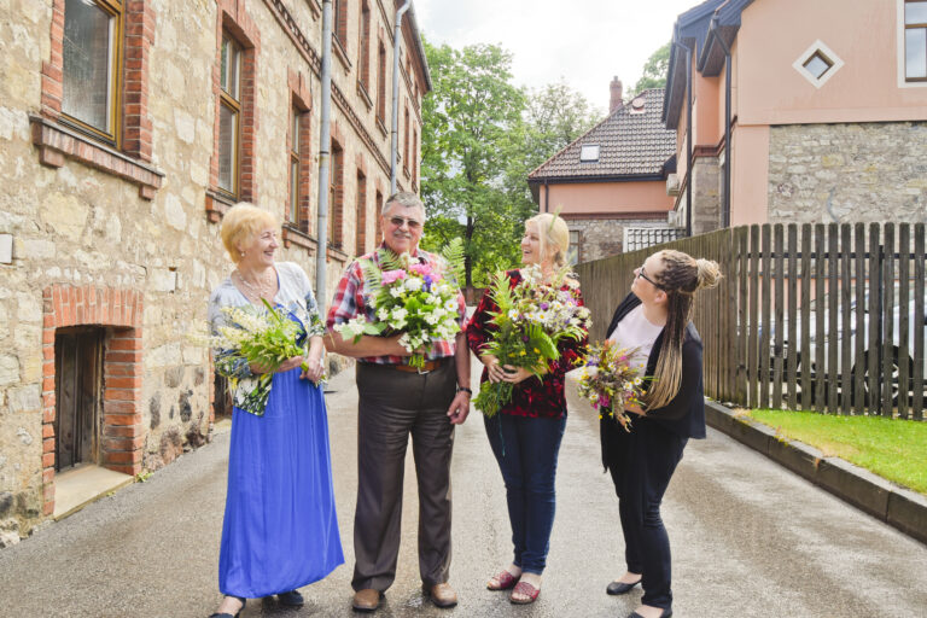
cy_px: 309
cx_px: 464
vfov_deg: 43.6
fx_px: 772
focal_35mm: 30
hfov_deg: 61.9
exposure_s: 1/100
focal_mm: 20
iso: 100
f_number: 8
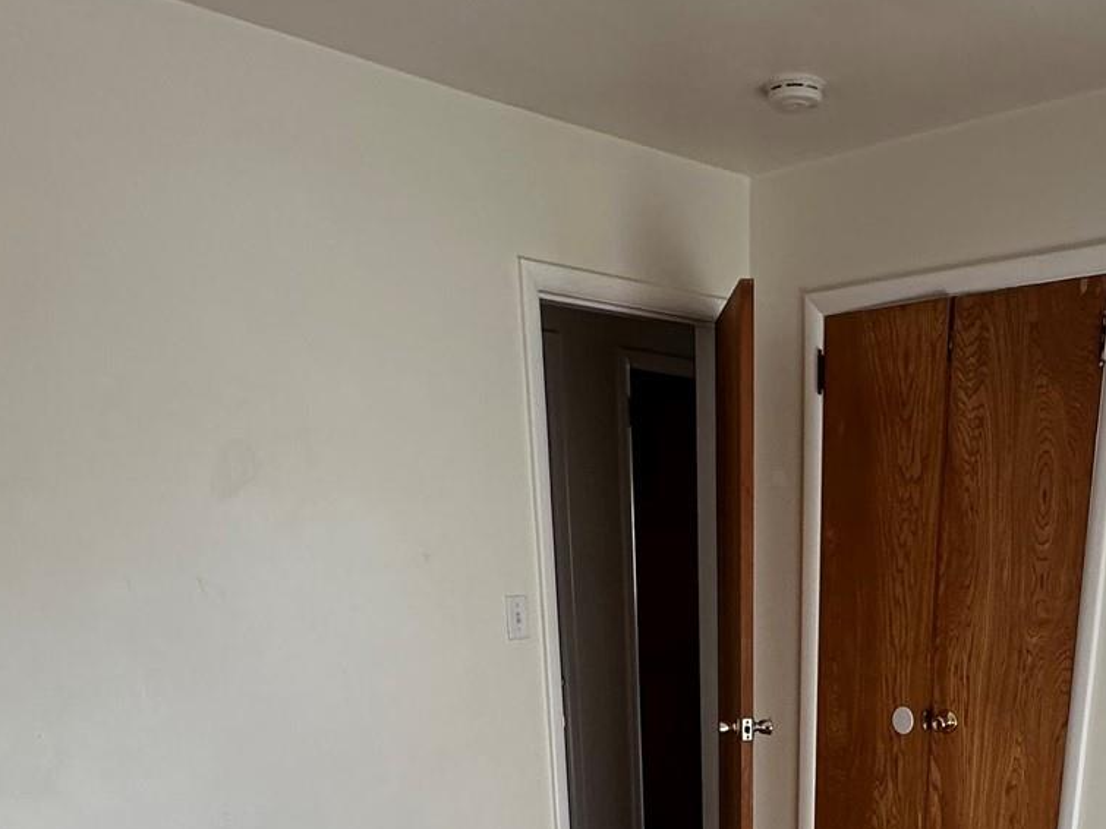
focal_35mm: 38
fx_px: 1214
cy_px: 1037
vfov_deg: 30.8
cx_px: 782
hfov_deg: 47.7
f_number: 2.2
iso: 160
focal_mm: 2.22
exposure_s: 1/99
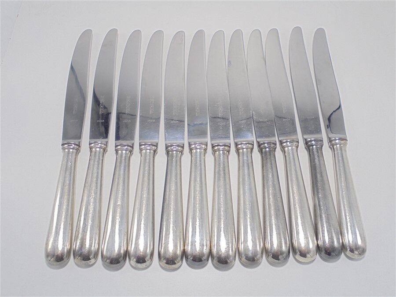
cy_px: 148
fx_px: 389
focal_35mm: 34
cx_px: 198
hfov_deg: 54.0
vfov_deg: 41.8
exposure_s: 1/40
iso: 100
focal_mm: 6.1
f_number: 4
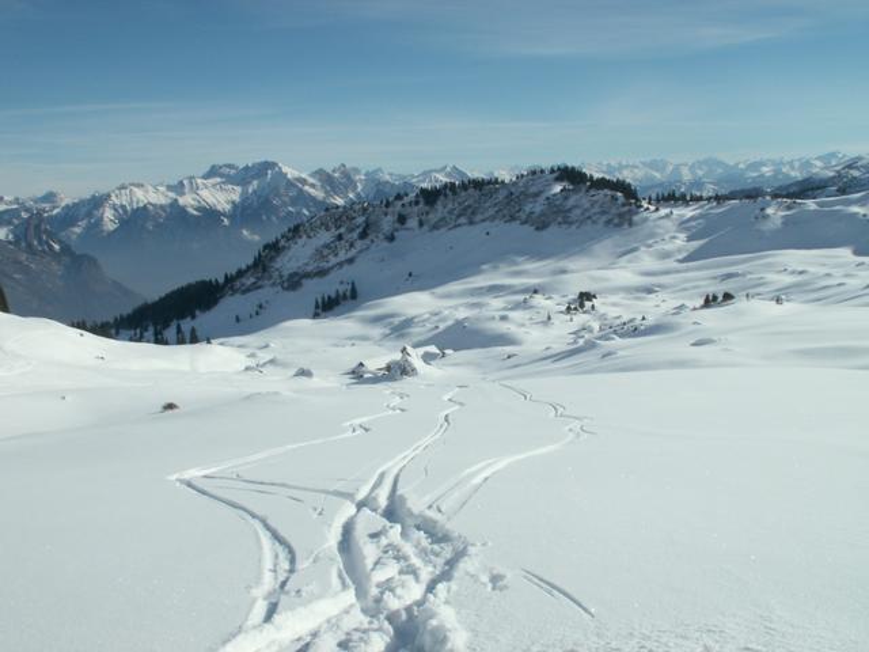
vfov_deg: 40.7
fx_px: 879
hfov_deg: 52.6
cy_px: 326
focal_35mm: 35
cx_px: 434
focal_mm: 5.86
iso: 50
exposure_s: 1/400
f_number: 8
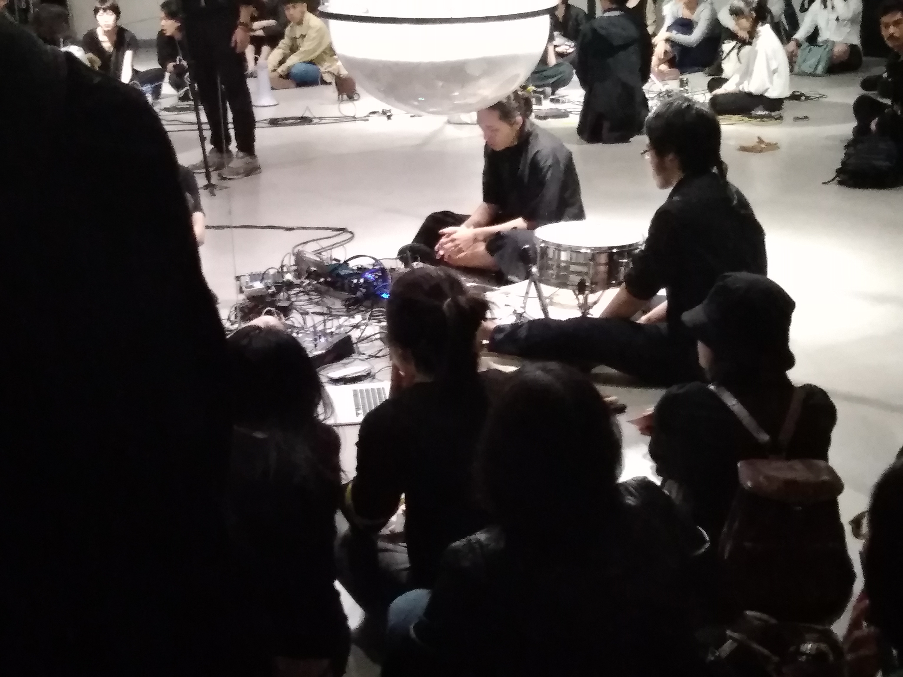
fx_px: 678
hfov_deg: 67.3
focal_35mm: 26
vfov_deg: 53.1
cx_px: 452
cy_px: 338
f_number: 2.2
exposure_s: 1/12
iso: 1634
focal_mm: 3.46
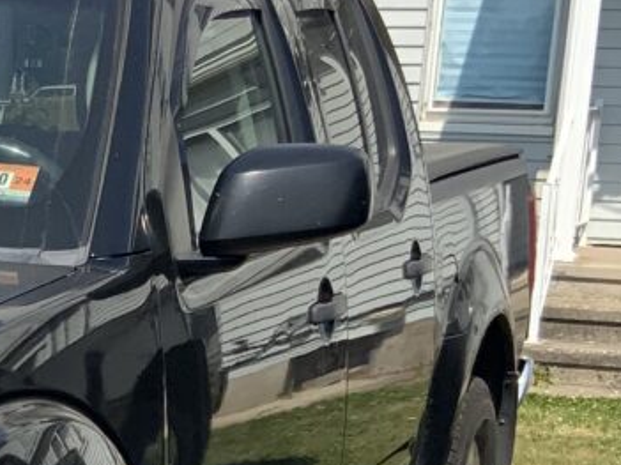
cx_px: -331
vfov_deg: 11.4
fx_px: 2278
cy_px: 605
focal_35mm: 127
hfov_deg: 14.4
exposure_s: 1/1412
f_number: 1.8
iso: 16
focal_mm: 3
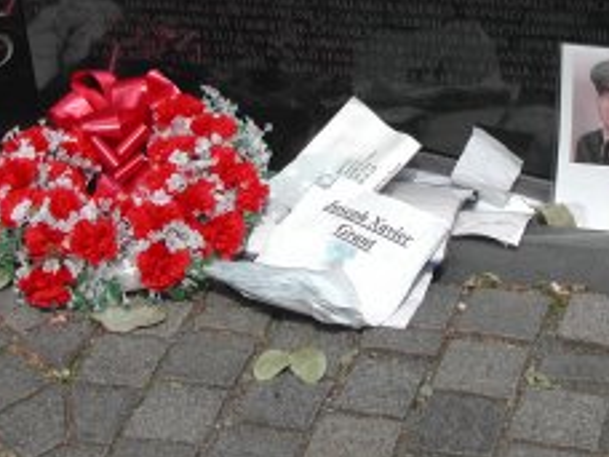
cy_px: 72
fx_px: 1918
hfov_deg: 18.0
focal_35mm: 109
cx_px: 377
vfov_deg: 13.5
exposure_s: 1/301
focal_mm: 13.2
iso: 100
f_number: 9.6
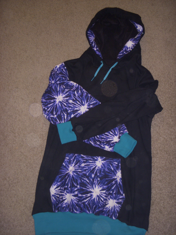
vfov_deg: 33.8
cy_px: 118
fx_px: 386
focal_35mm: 57
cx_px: 88
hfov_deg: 25.7
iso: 125
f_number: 3.6
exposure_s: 1/40
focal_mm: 9.4
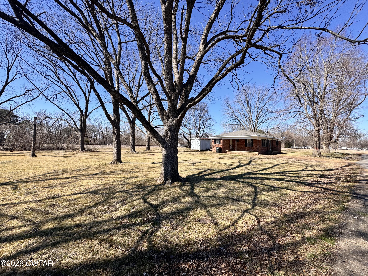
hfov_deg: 102.1
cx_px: 184
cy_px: 138
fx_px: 149
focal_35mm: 14
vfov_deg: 85.7
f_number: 2.2
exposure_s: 1/1178
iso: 50
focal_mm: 2.22
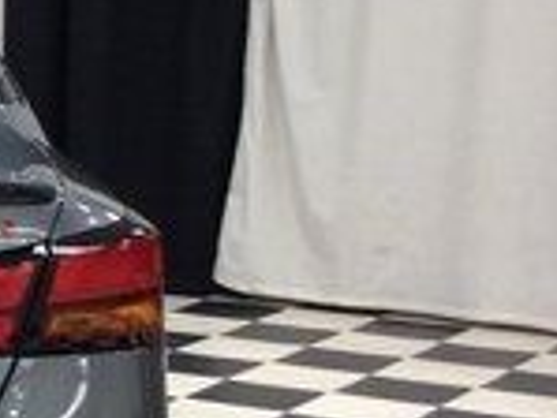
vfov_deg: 10.8
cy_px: 332
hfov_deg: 13.1
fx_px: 2206
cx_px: -422
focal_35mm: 137
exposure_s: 1/24
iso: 64
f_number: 2.4
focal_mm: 3.3
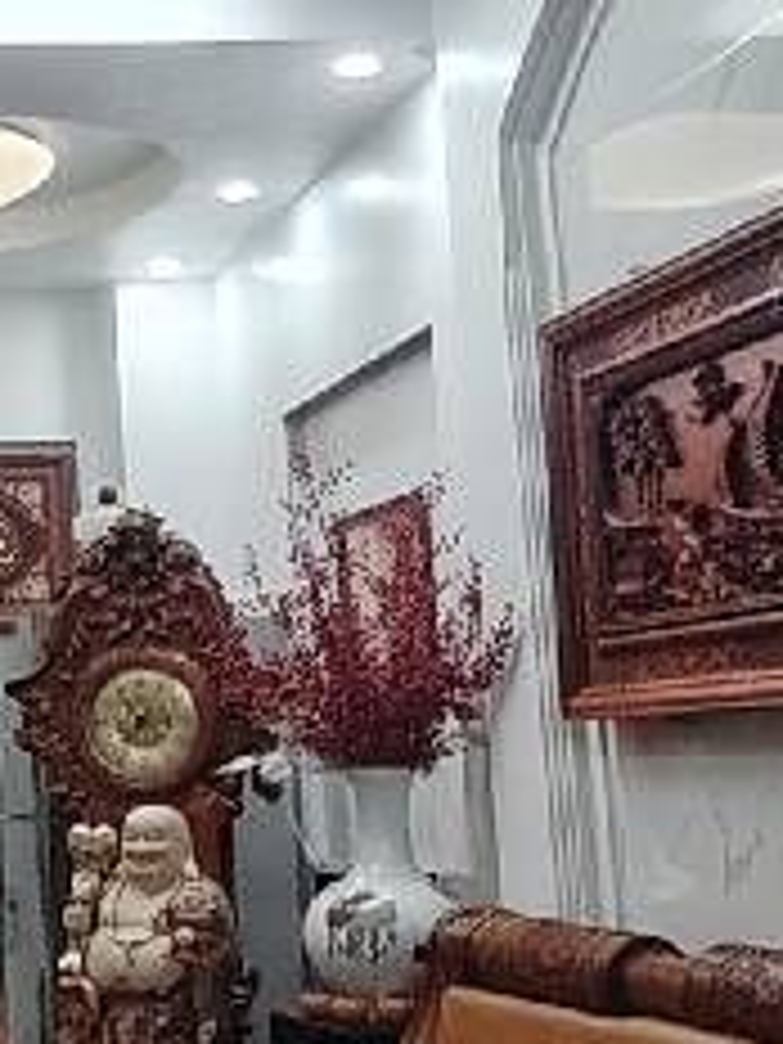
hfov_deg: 17.9
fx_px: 2262
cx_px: -324
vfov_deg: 26.0
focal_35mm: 75
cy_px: 468
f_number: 2.2
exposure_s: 1/50
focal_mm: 1.42
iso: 106
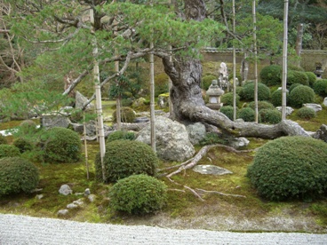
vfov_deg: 37.7
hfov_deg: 49.0
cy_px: 122
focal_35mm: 38
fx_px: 359
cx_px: 164
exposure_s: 1/60
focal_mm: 7.9
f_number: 2.8
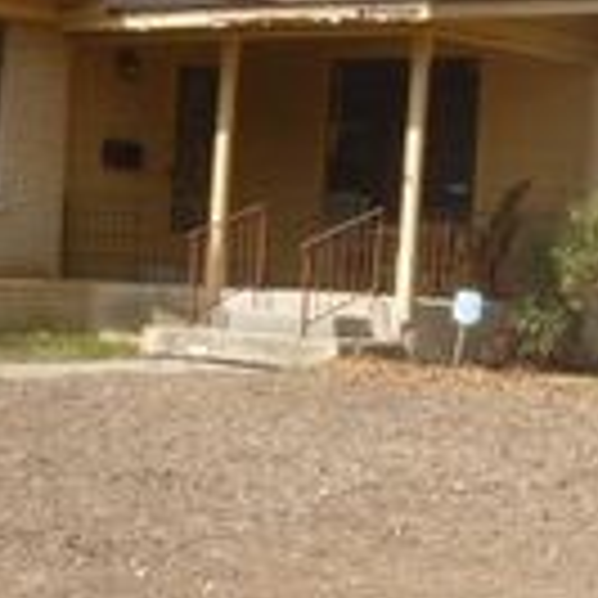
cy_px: 191
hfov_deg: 16.1
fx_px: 2072
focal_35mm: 106
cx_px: 576
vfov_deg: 16.4
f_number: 3.5
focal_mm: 5.7
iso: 100
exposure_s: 1/640
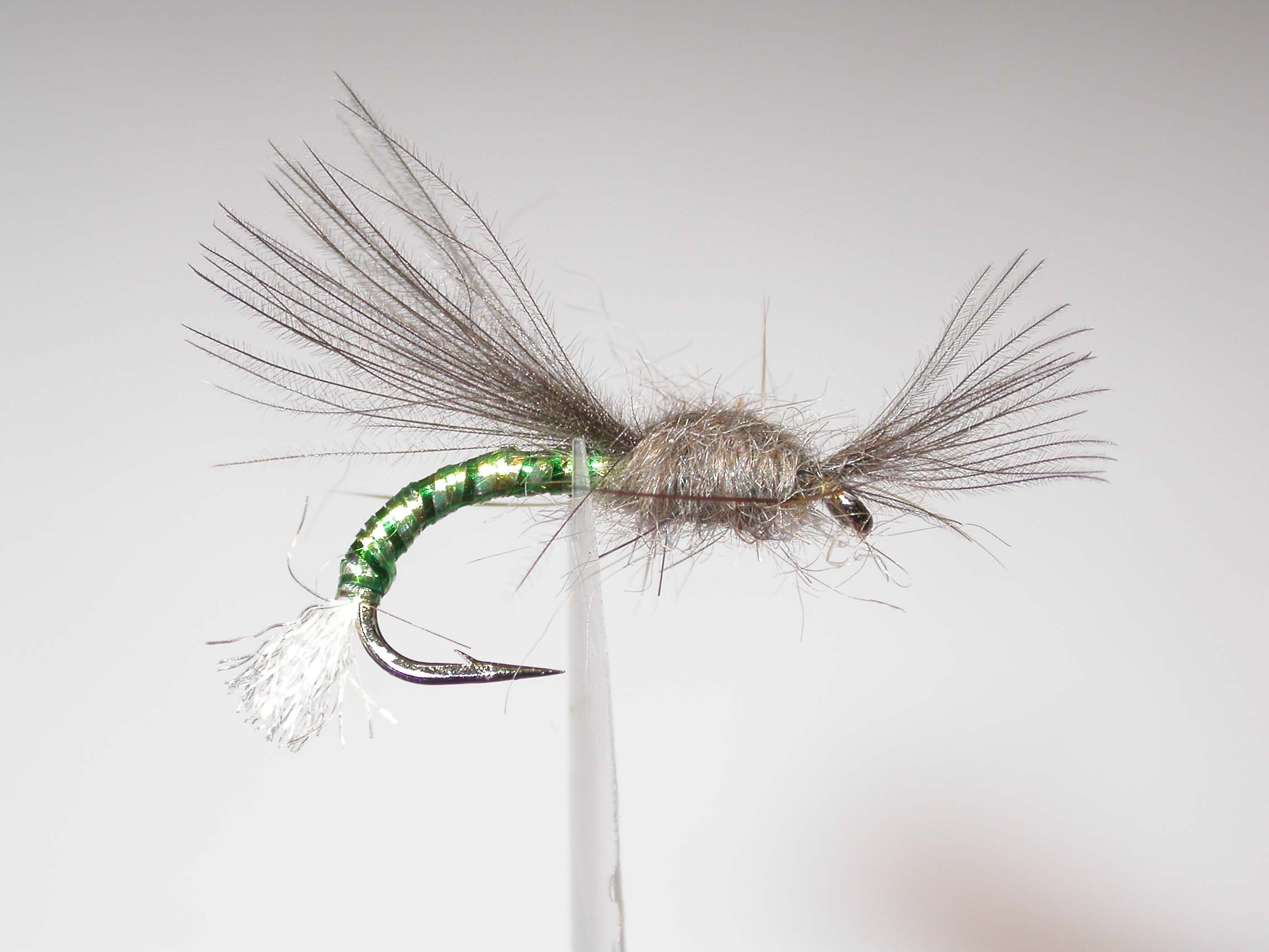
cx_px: 634
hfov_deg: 14.0
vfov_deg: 10.5
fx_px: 5169
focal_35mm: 141
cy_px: 476
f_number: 4.8
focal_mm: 29.3
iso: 100
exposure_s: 1/99.3
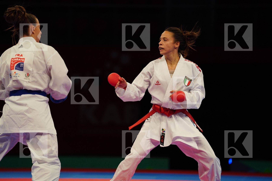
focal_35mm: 200
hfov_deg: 10.3
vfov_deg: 6.9
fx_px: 1511
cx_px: 136
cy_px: 90
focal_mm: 200
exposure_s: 1/1000
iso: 2000
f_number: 2.8
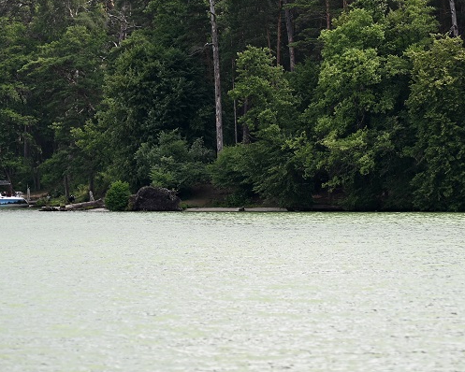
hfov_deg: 7.7
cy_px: 88
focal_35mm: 251
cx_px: 259
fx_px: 3456
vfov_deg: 6.2
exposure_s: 1/1000
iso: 220
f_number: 4.8
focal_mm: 140
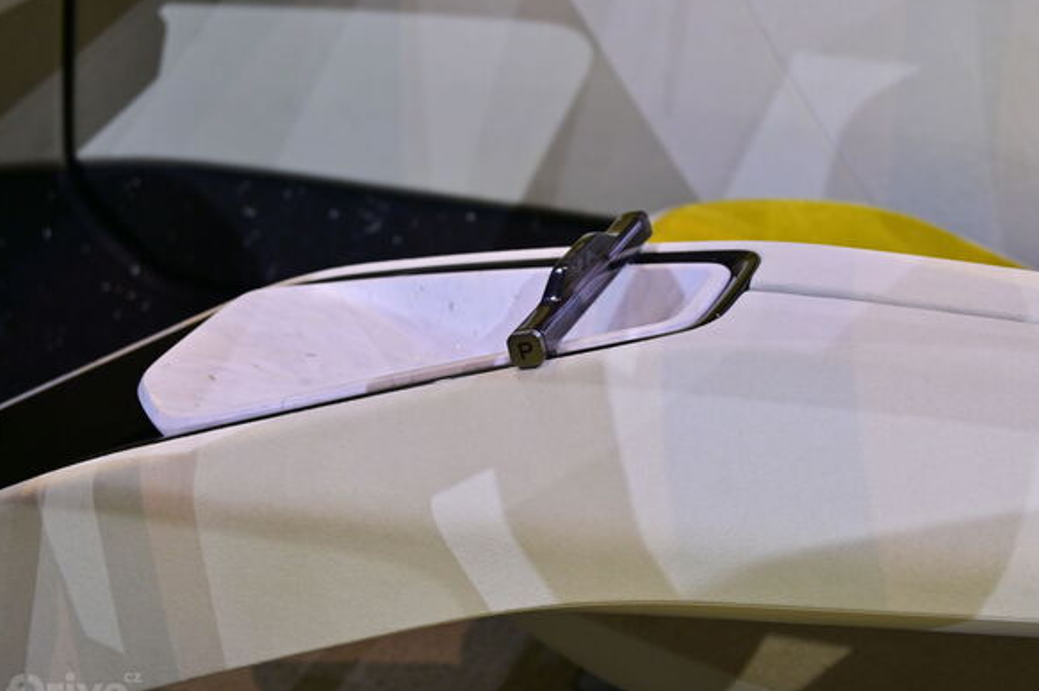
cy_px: 359
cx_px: 542
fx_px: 2279
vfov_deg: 17.3
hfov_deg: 25.7
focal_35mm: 79
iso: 500
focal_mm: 50
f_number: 6.3
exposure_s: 1/80
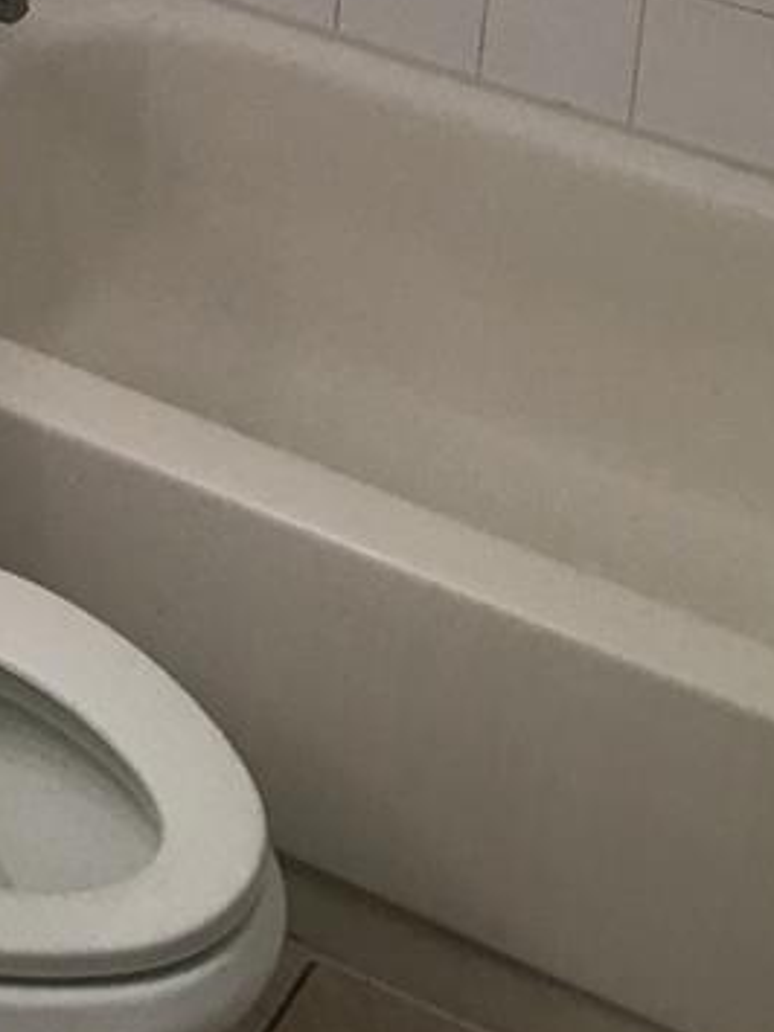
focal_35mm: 98
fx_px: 2923
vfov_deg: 17.3
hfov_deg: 14.8
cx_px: -23
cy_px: -674
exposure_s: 1/30
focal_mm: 4.15
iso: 32
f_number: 2.2
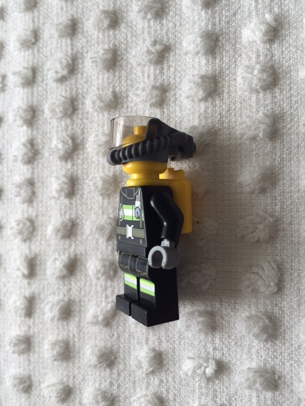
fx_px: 341
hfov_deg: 48.2
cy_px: 203
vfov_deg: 61.7
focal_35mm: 29
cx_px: 152
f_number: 2.2
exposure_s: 1/120
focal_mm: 4.15
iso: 50
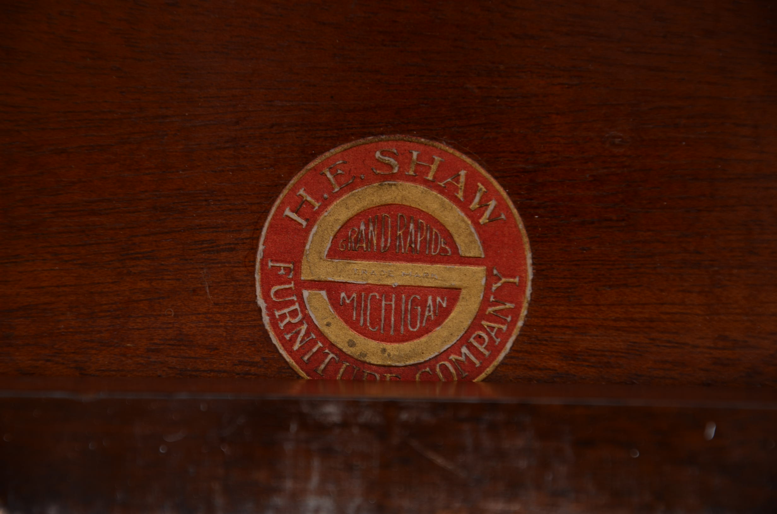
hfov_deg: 13.1
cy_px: 257
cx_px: 388
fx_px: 3392
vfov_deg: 8.7
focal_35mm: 158
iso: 100
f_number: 5.6
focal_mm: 105
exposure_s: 1/100
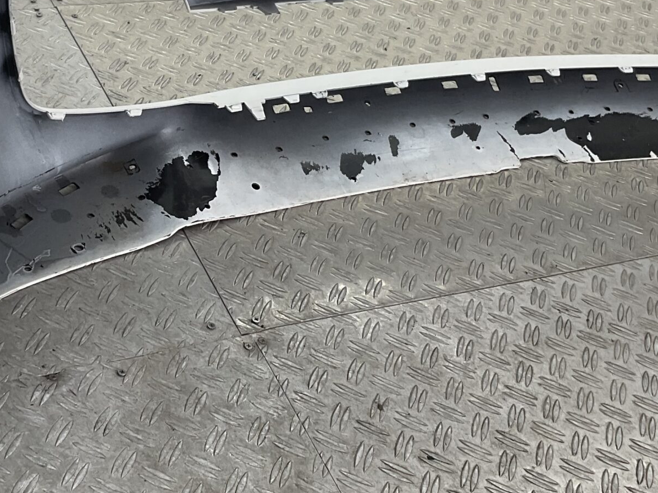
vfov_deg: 23.3
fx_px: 1179
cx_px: 226
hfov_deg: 31.0
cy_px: 107
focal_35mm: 62
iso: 20
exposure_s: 1/100
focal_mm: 3
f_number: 1.8
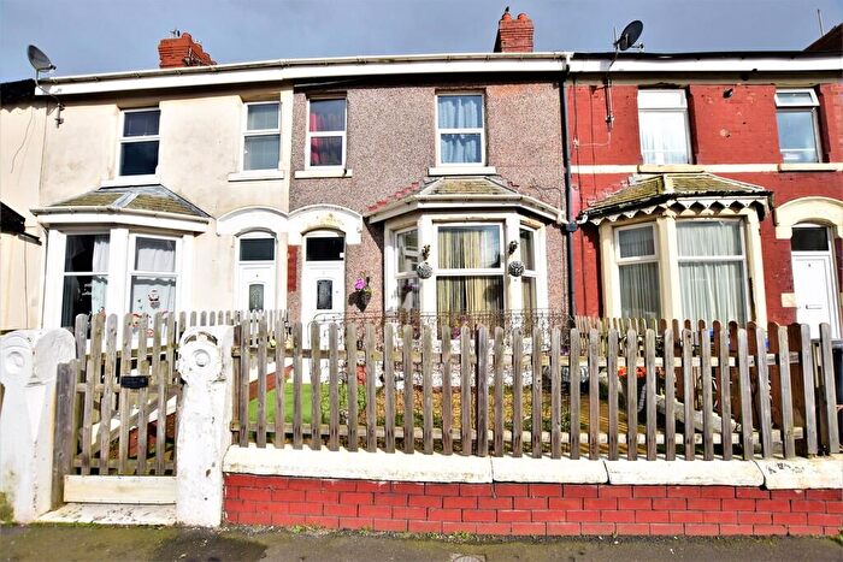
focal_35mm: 15
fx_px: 351
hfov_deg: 100.4
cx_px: 422
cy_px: 281
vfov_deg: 77.4
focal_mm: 10
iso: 100
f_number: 5
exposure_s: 1/800
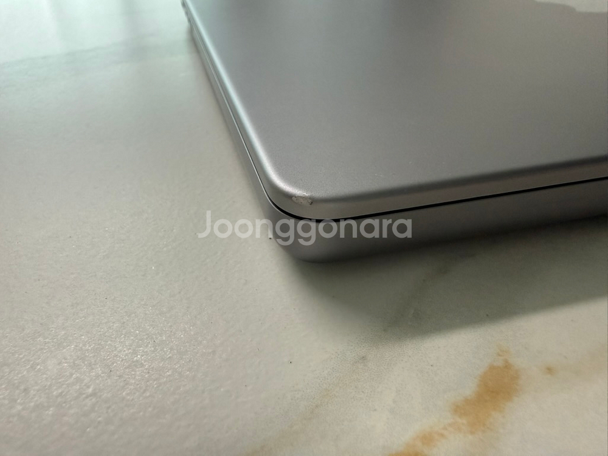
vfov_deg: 56.8
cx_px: 304
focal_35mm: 24
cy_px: 228
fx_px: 422
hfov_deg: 71.6
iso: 250
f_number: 2.2
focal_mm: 2.22
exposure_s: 1/120
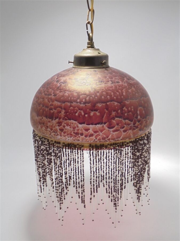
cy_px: 120
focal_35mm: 38
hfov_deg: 37.7
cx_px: 90
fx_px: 263
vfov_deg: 49.0
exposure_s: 1/30
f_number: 4.2
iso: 100
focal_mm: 6.9
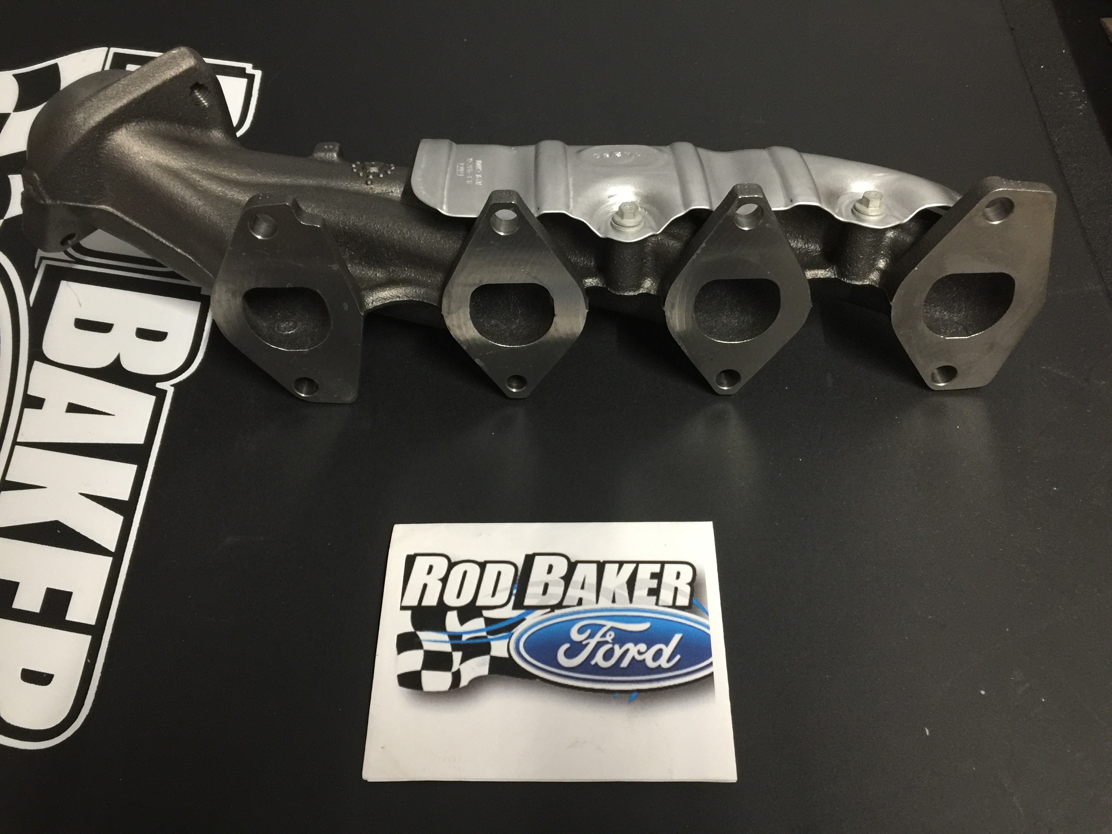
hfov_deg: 61.7
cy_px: 417
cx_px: 556
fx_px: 932
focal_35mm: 29
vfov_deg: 48.2
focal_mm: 4.15
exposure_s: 1/15
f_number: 2.2
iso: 125
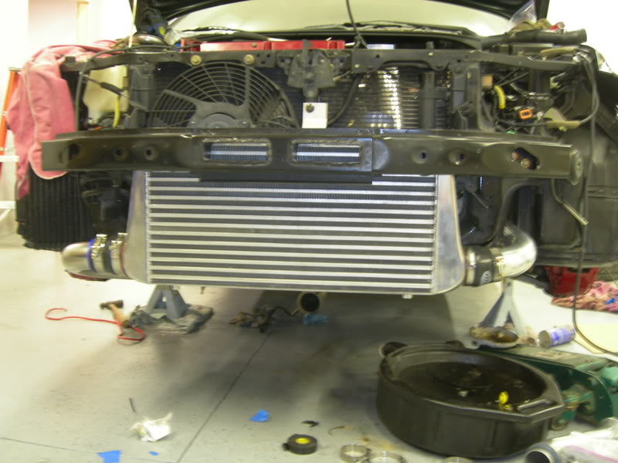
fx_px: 678
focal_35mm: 38
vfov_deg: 37.7
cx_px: 309
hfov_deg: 49.0
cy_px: 232
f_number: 2.8
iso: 200
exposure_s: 1/5.9
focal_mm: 7.8
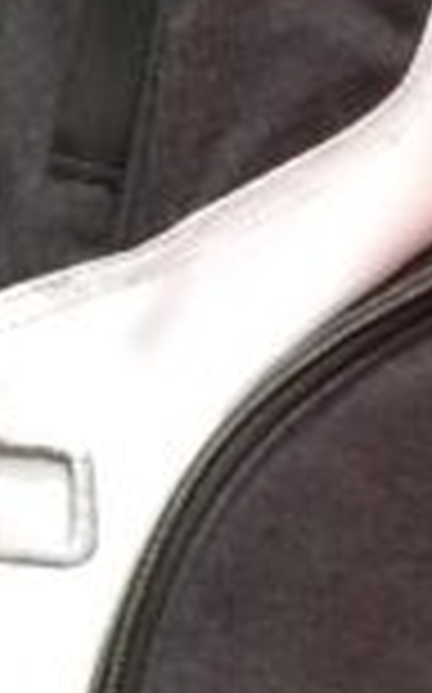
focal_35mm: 205
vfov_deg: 10.2
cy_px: 369
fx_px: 3869
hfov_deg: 6.2
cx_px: -414
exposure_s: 1/30
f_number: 2.2
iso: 125
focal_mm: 4.15
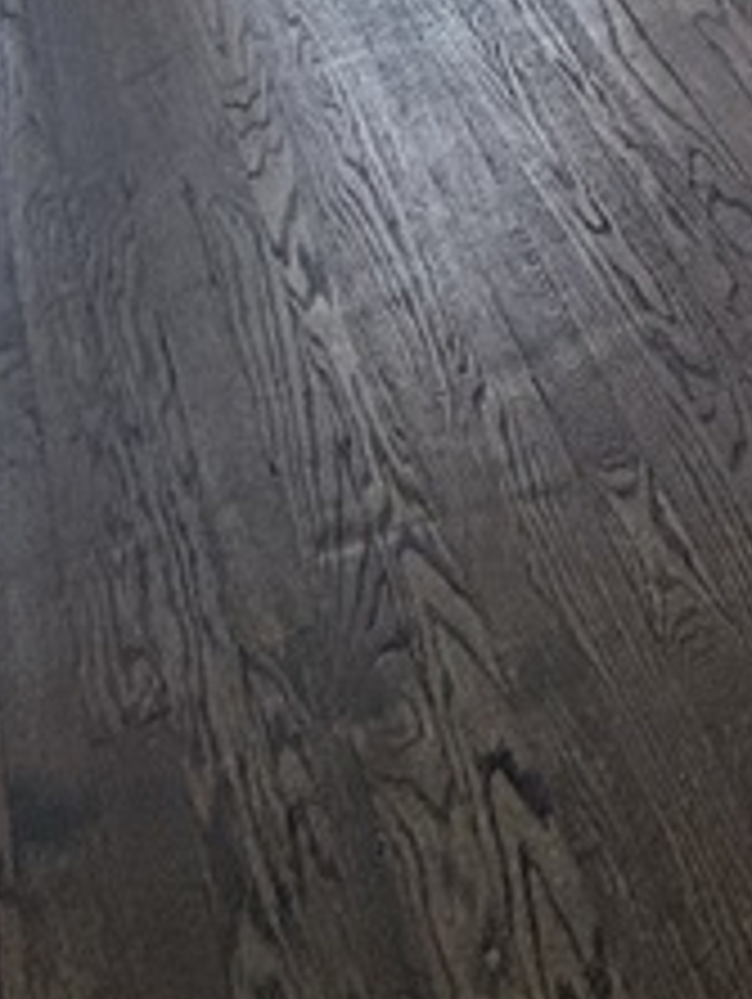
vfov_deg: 19.4
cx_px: 896
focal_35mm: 68
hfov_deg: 20.3
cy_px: -904
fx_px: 1966
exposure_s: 1/288
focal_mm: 2.22
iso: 64
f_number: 2.2
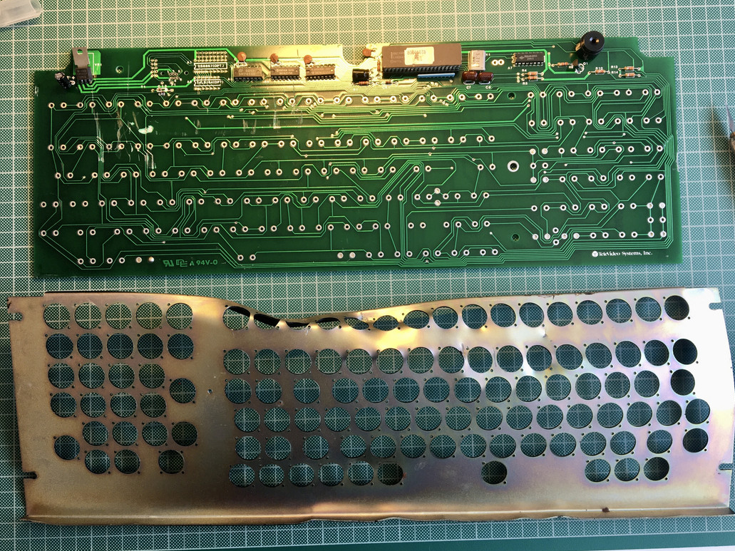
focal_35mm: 30
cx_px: 363
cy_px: 270
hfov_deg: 60.0
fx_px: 637
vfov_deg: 46.8
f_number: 2.2
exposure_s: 1/50
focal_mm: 4.15
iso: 32
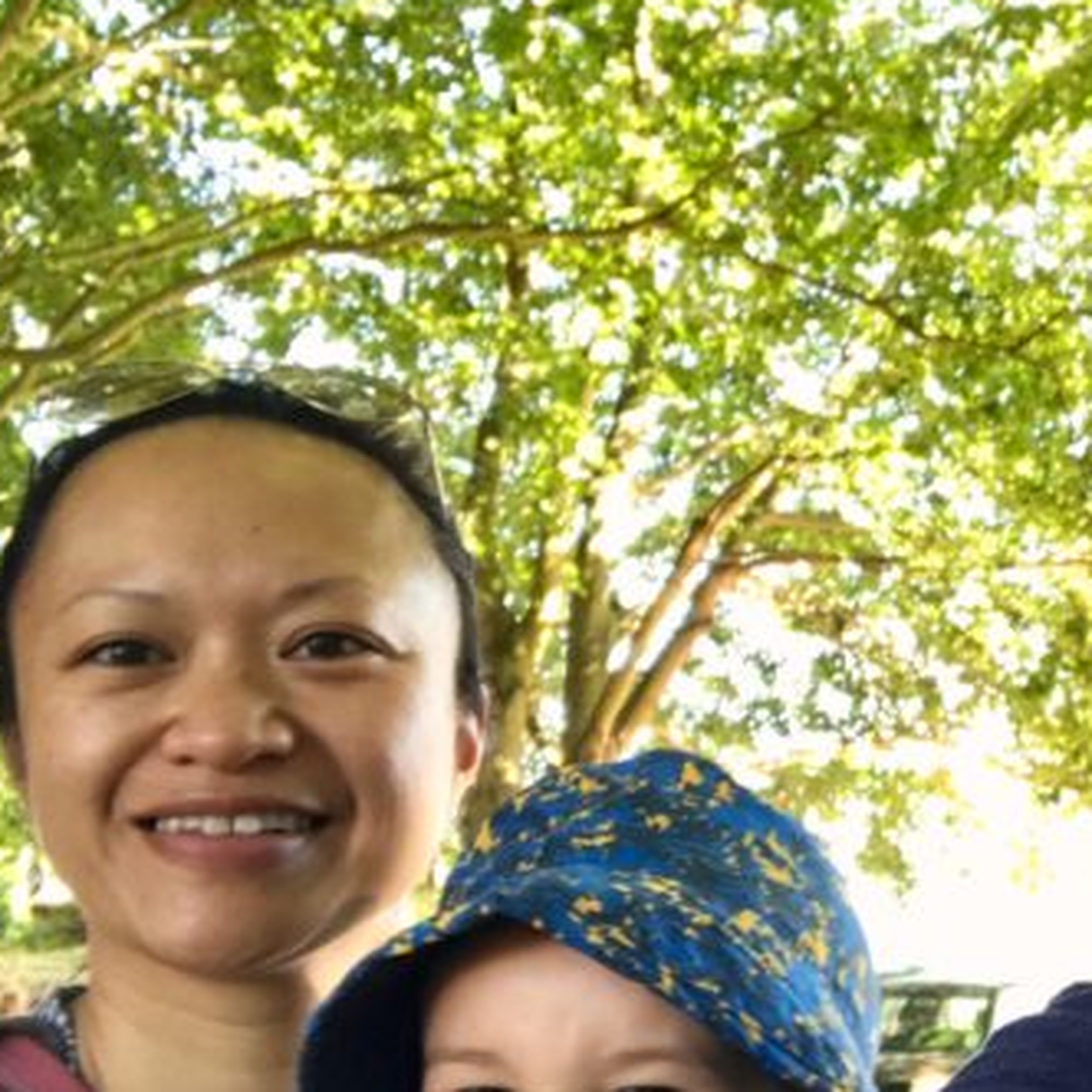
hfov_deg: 25.1
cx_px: 1184
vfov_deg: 26.8
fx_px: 2284
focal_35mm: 64
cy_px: 715
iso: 40
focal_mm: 2.87
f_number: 2.2
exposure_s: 1/33
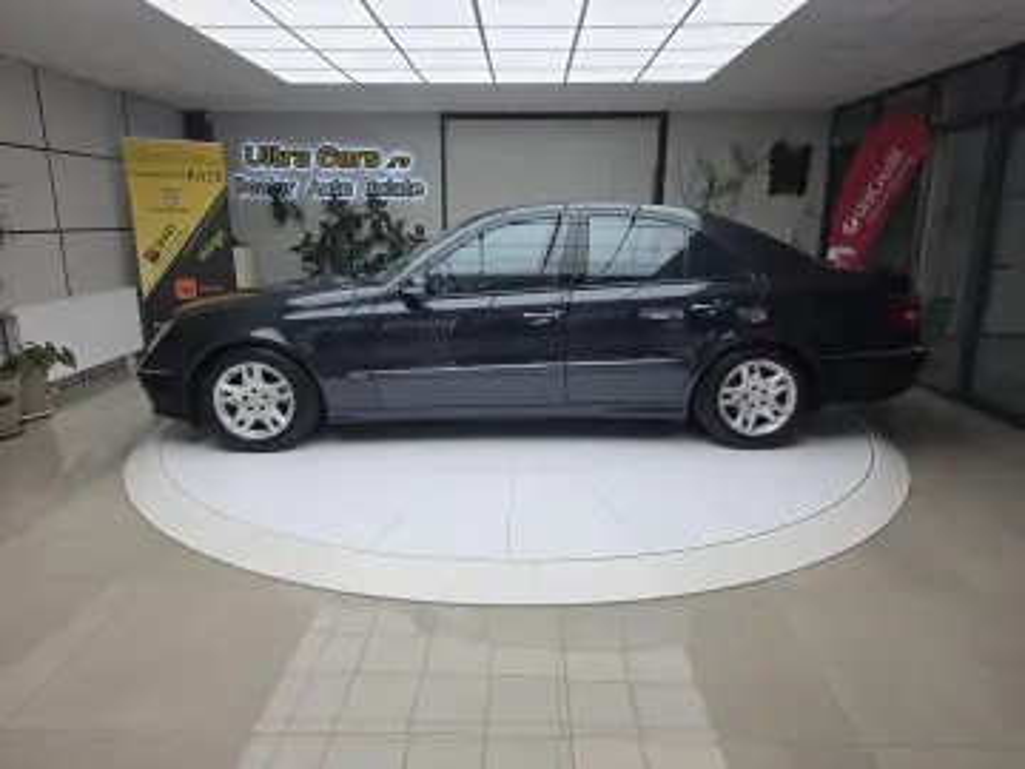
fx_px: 681
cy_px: 384
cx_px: 512
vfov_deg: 58.9
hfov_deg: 73.9
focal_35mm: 23
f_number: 1.7
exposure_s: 1/111
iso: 12
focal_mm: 6.25
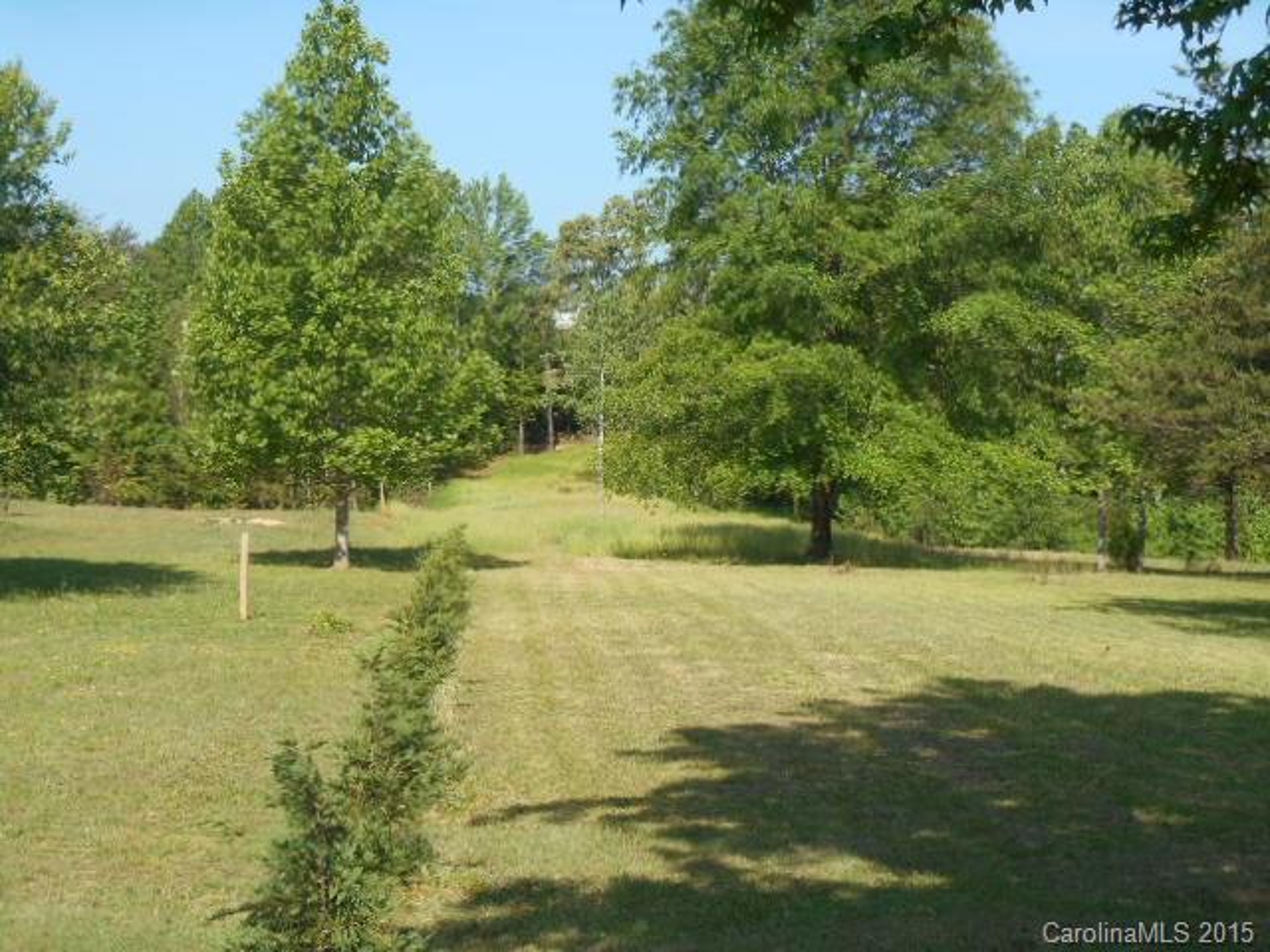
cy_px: 476
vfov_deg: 24.0
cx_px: 635
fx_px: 2238
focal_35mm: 61
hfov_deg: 31.7
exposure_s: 1/400
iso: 80
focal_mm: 10.9
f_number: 4.4
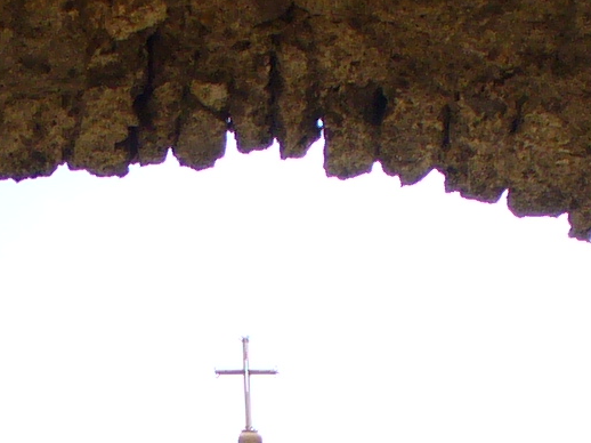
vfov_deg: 7.8
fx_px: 3123
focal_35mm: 183
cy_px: 845
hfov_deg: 10.8
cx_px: 112
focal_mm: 6.1
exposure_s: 1/125
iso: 80
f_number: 5.6
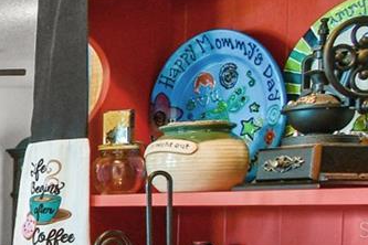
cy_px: 230
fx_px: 736
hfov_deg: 17.1
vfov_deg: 18.5
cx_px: -427
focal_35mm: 72
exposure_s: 1/5
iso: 100
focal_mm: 10
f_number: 7.1
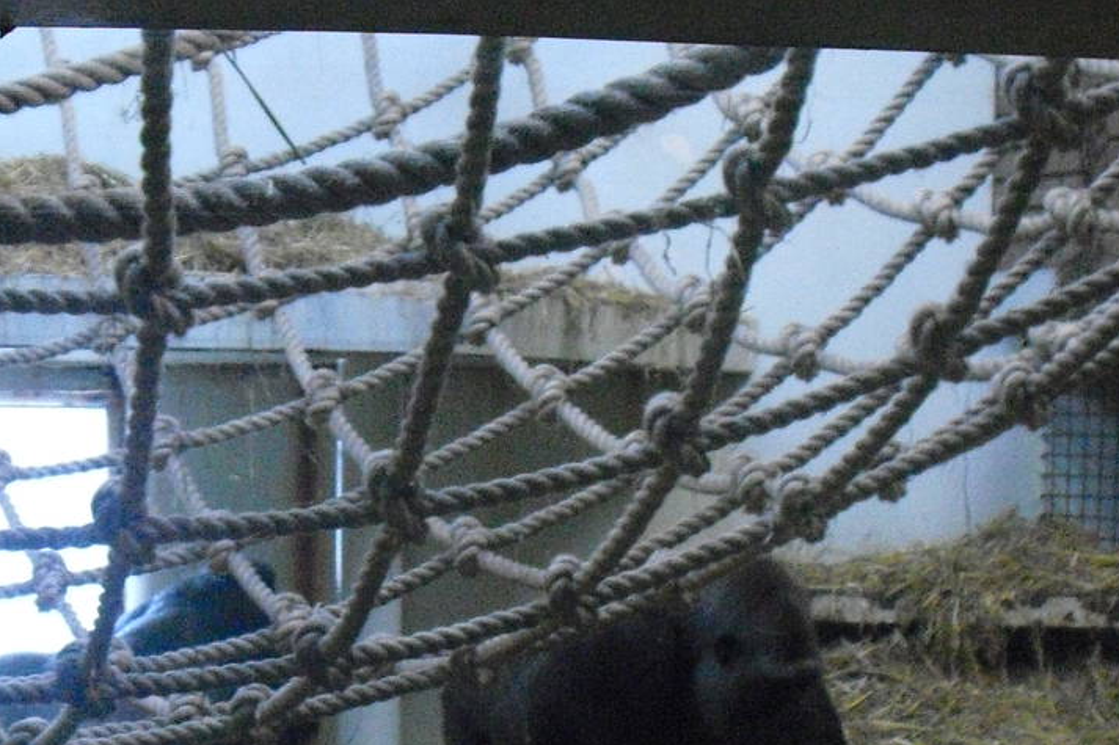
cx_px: 388
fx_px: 2610
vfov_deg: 16.0
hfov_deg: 24.1
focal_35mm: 84
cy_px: 689
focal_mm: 6.3
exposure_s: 1/80
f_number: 3.1
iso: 800
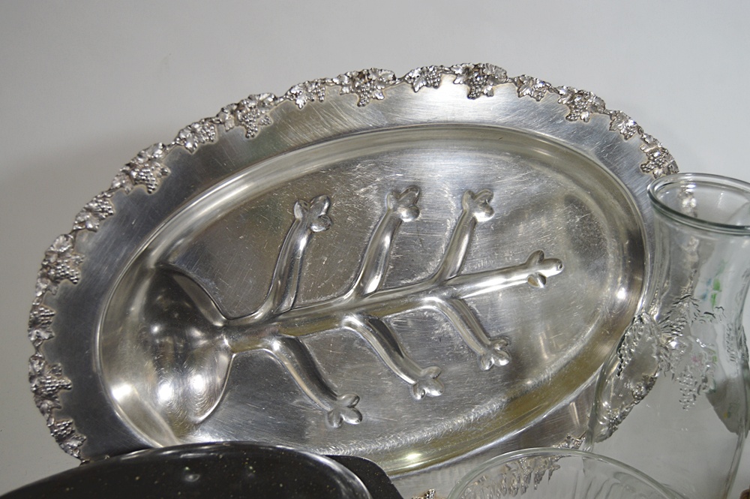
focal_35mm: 39
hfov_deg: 49.6
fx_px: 812
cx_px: 375
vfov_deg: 34.2
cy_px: 250
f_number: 4.5
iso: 400
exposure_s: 1/80
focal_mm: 26
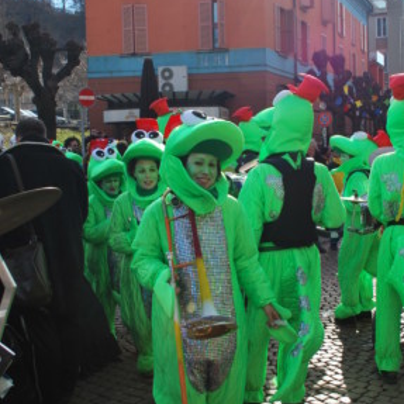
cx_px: 225
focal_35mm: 49
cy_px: 197
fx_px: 647
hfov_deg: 34.6
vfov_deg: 34.7
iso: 100
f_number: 7.1
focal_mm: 22
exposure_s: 1/200
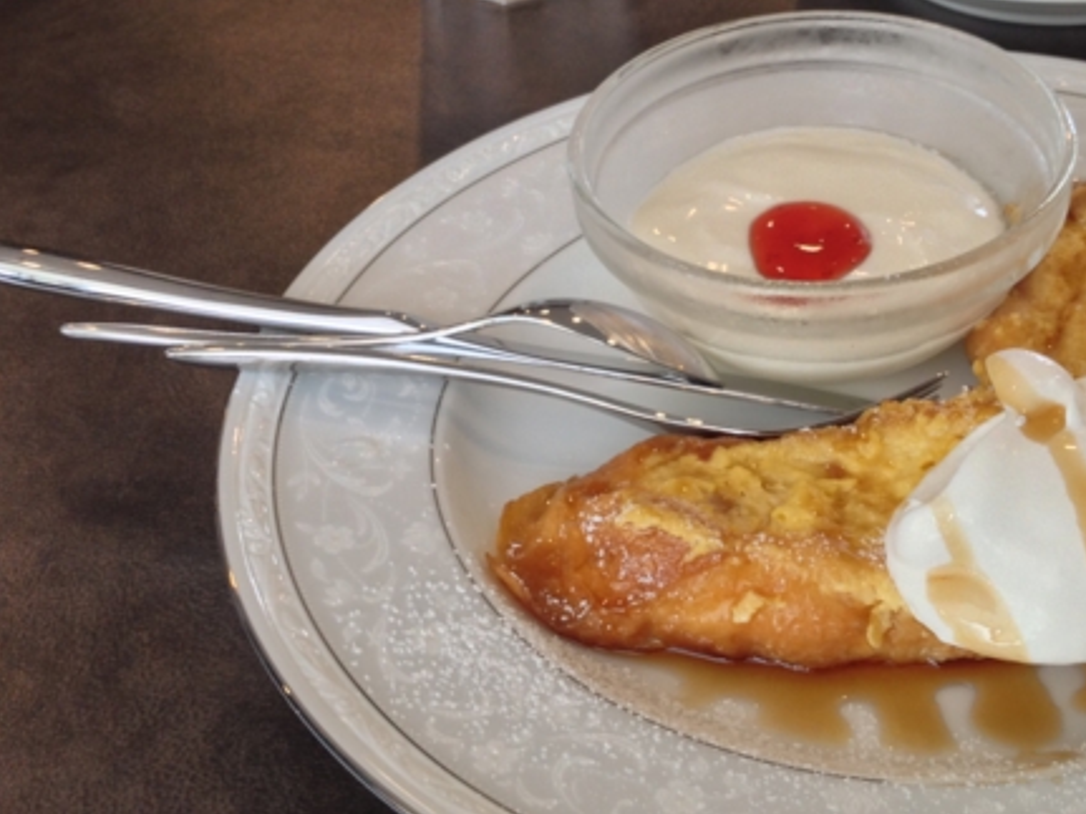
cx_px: 587
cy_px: 260
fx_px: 2039
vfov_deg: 22.5
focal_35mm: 65
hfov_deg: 29.8
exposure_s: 1/20
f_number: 2.4
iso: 50
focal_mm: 4.28
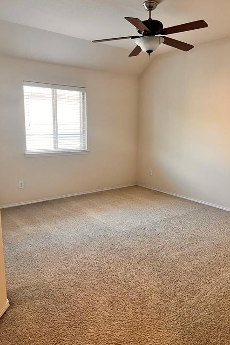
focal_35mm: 28
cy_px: 172
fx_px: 269
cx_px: 117
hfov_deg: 46.4
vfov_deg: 65.5
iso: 160
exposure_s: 1/60
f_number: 1.5
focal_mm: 5.7
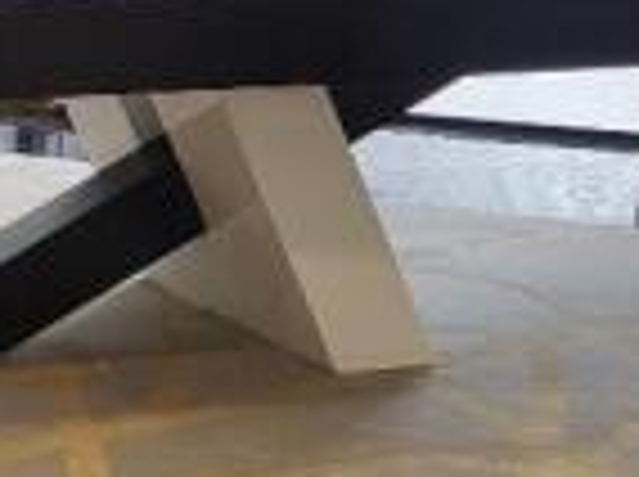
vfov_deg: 13.7
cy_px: 110
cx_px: -434
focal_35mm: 107
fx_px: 1972
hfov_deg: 16.1
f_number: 1.8
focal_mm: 5.4
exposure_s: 1/100
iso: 200
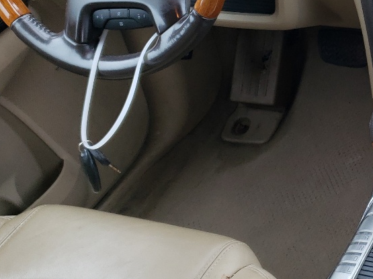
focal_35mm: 75
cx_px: 490
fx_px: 808
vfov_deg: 19.4
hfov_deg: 23.0
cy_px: 57
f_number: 1.5
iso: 50
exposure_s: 1/122
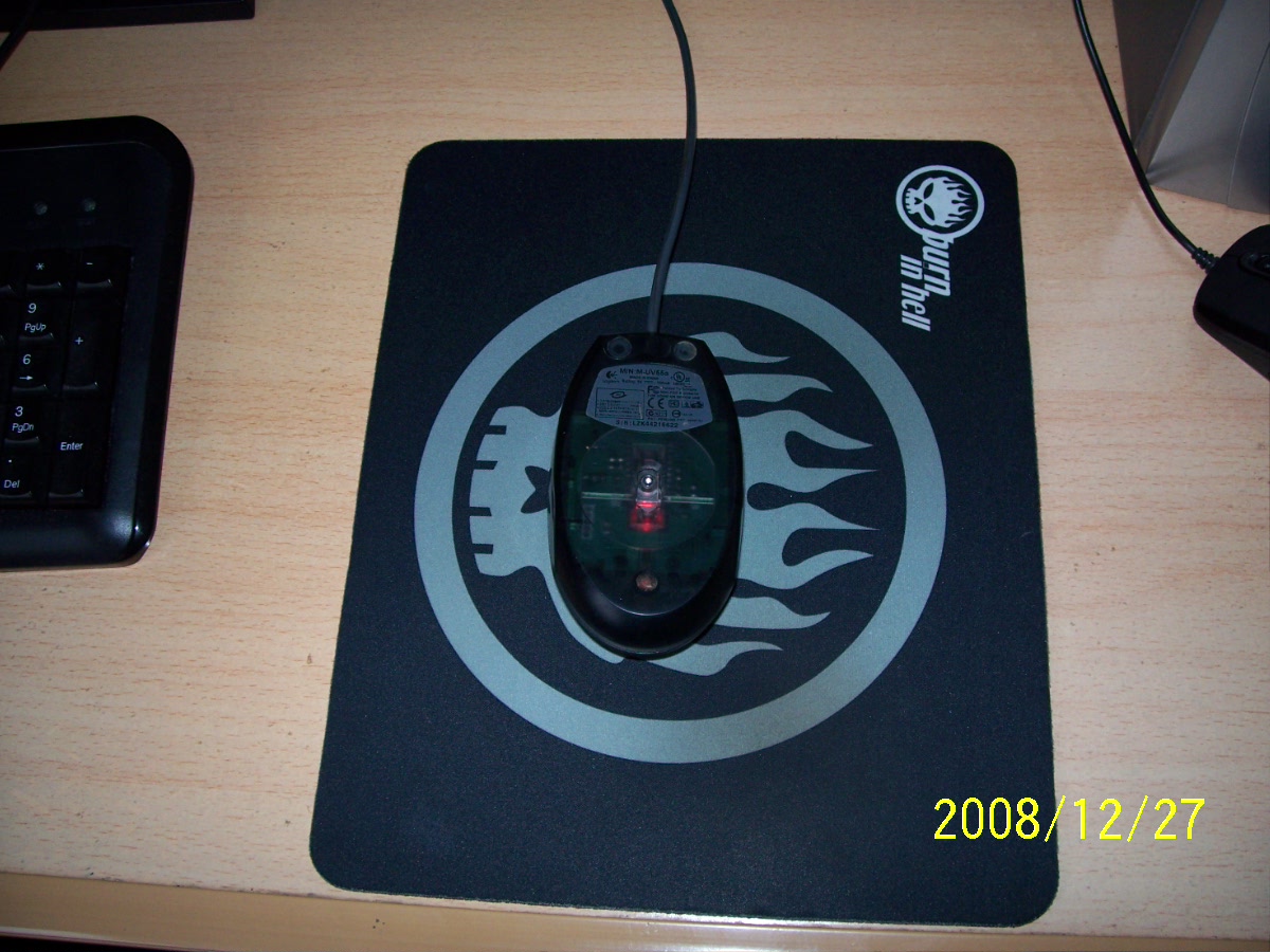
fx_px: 1247
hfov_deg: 54.0
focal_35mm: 34
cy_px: 476
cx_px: 635
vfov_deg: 41.8
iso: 80
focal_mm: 5.6
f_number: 2.7
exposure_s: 1/60
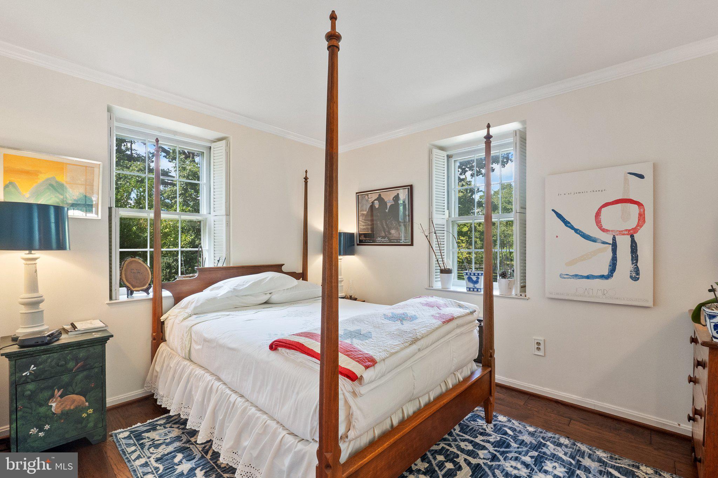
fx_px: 299
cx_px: 359
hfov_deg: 100.4
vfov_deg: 77.3
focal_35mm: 15
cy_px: 239
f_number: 8
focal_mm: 10
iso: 800
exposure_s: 1/5
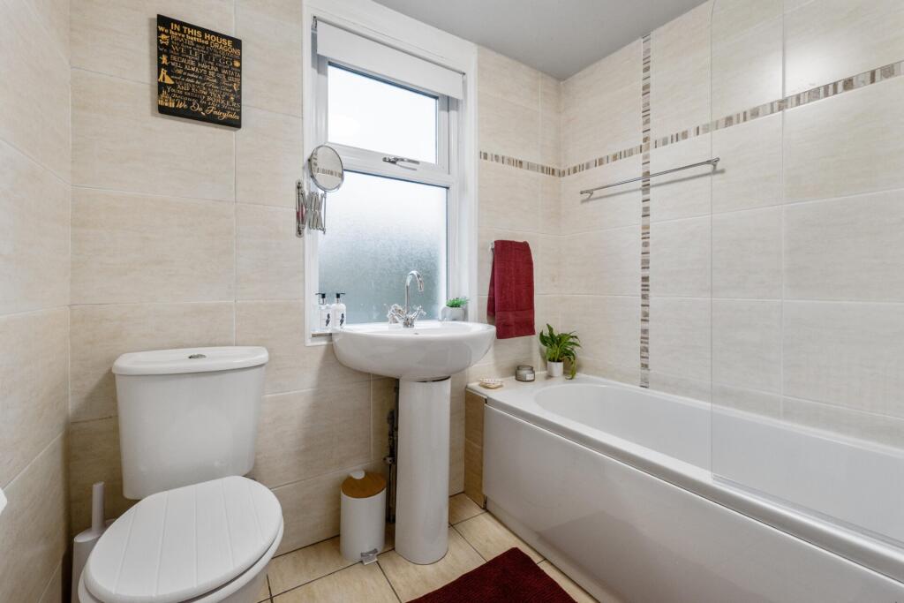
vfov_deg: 81.2
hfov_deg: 104.2
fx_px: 352
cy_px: 302
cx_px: 452
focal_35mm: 14
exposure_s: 1/30
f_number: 8
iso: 640
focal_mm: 14
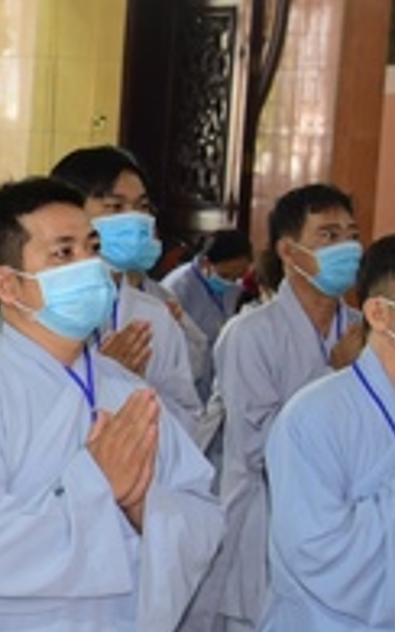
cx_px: -440
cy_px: 366
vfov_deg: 16.2
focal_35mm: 129
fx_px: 2220
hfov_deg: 9.4
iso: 640
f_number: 4.5
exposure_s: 1/40
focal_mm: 38
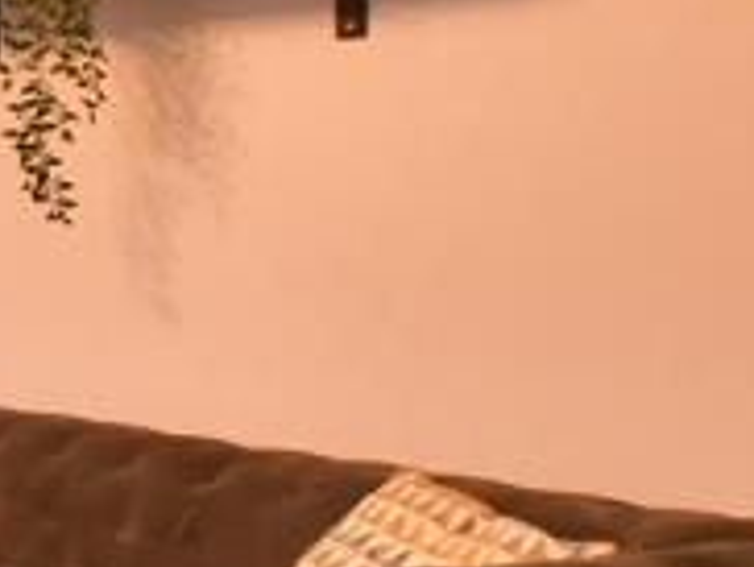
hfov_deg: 14.4
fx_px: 1767
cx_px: -1110
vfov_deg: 18.2
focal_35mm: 81
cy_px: 180
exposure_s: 1/15
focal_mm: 10
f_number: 8
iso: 2000
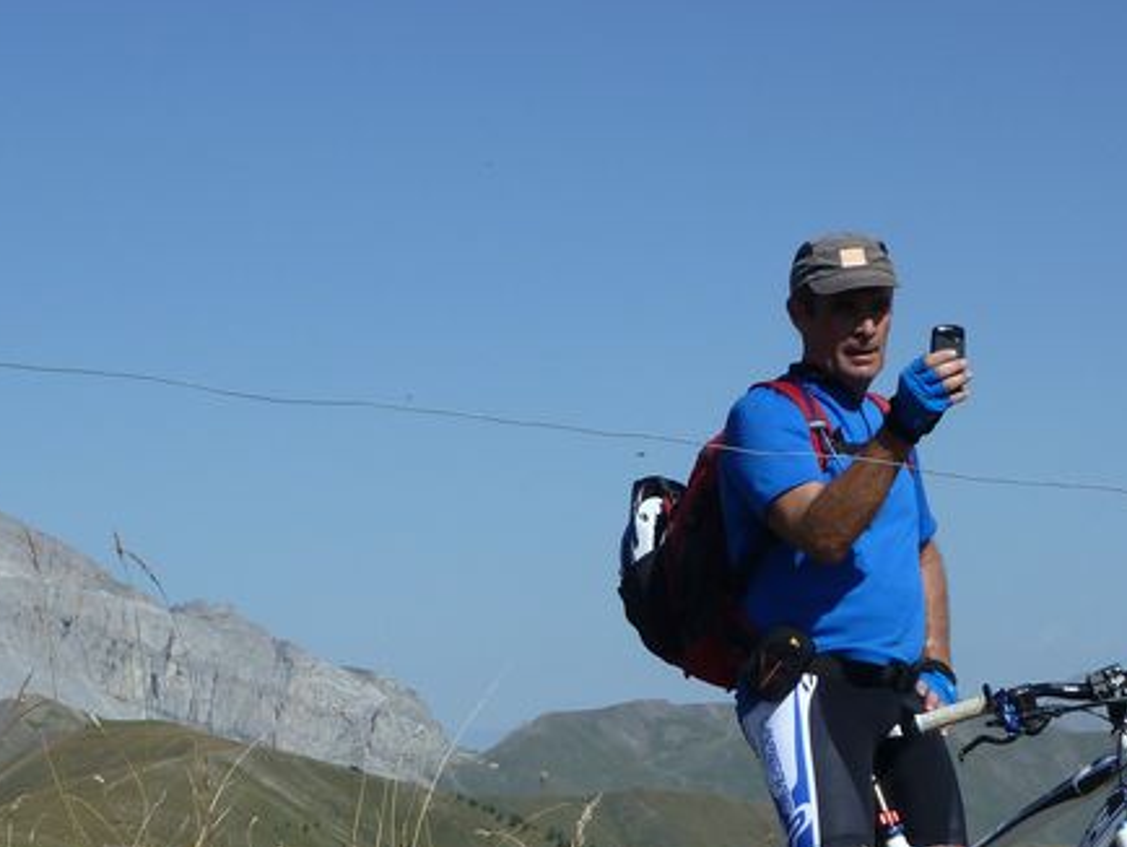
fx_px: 3779
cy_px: 460
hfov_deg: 16.9
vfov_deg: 12.8
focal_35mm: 116
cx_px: 374
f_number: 5.6
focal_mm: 10.3
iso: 80
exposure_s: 1/640
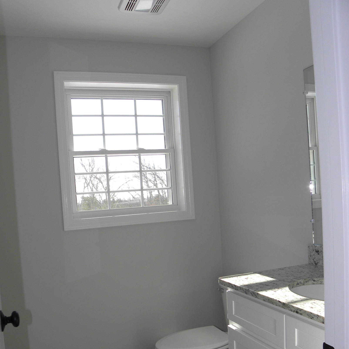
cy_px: 220
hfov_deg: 49.7
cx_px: 164
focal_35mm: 33
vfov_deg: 49.2
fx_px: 376
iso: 64
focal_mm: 4.6
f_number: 4
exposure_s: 1/142
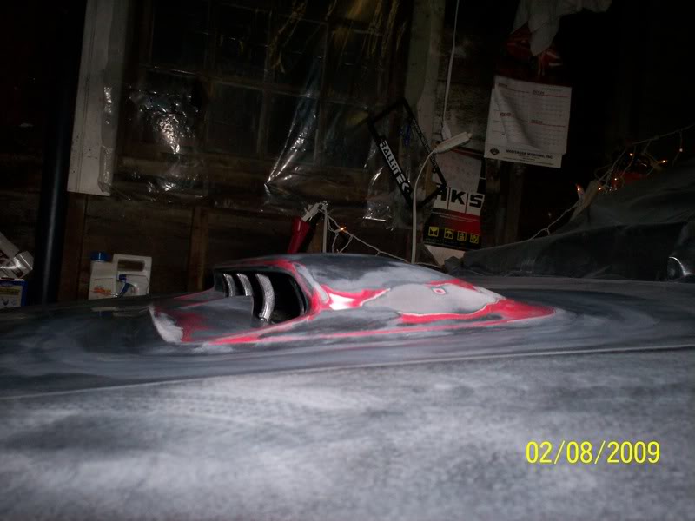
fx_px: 723
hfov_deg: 51.4
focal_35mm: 36
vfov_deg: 39.7
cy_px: 260
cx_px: 348
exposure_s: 1/60
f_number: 4.5
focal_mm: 6
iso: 140
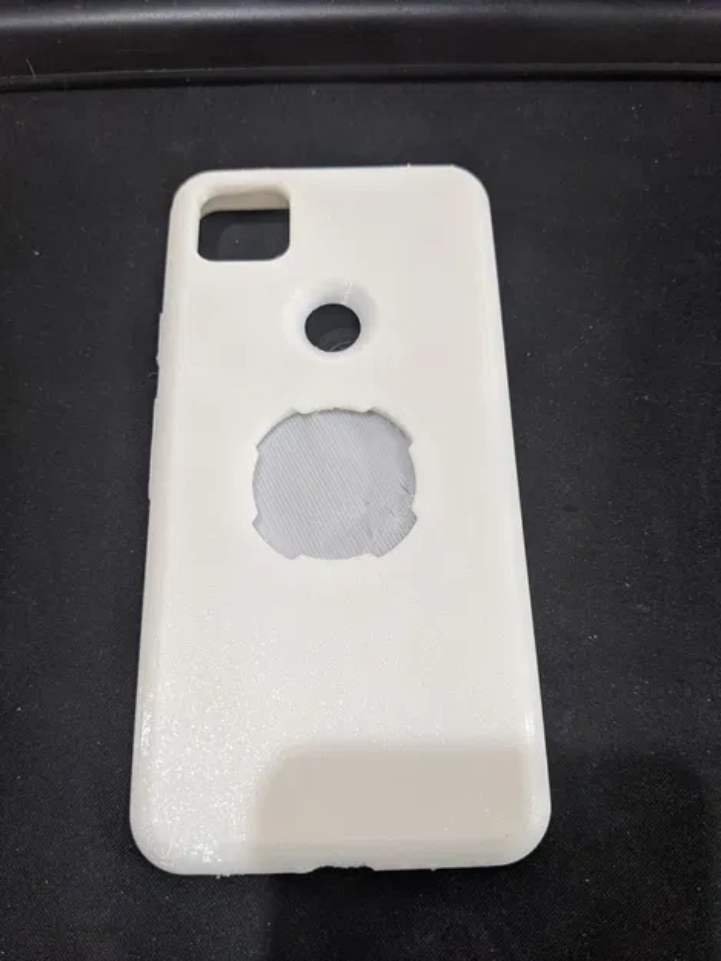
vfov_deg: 65.3
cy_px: 480
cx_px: 360
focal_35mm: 27
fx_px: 750
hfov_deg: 51.4
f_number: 1.73
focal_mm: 4.38
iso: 271
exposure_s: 1/30
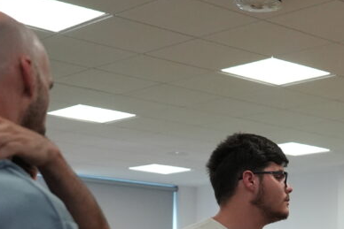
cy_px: 284
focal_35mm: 95
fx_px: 908
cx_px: 442
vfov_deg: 13.9
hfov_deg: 19.8
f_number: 2.8
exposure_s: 1/500
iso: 3200
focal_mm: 24
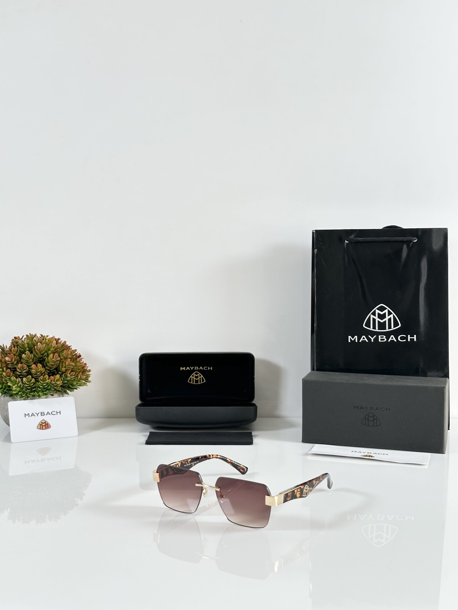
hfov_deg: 30.3
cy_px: 305
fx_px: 847
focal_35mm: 48
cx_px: 229
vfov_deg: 39.7
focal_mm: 6.86
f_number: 1.78
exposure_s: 1/121
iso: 80
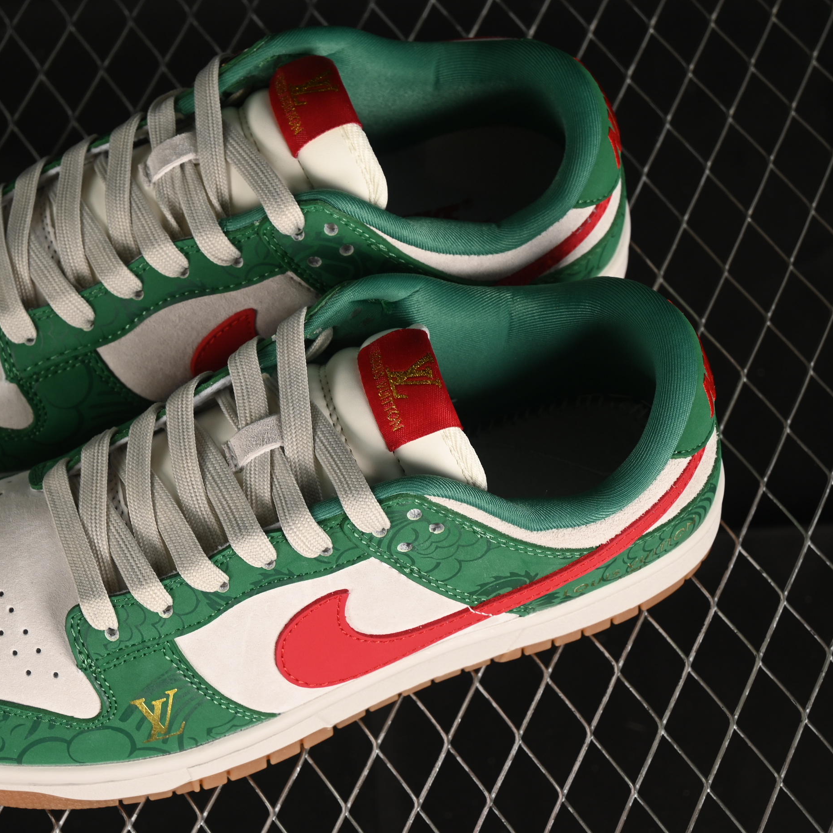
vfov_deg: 18.1
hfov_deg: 18.0
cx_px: 236
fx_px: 2614
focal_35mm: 96
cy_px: 418
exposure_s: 1/60
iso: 160
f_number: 7.1
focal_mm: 50
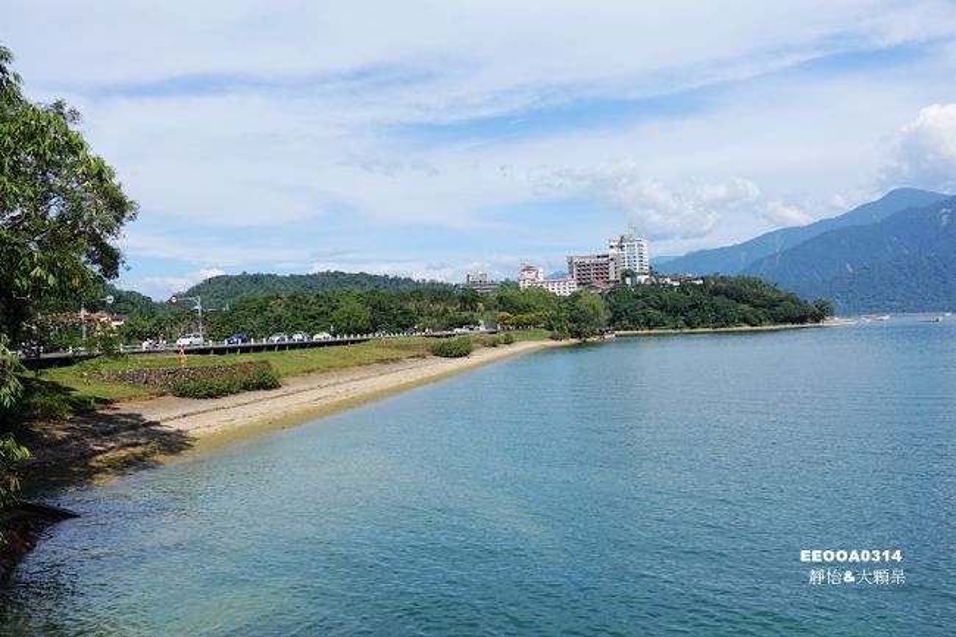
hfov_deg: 60.3
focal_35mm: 31
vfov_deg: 42.3
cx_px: 478
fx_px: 823
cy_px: 318
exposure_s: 1/160
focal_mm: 11.45
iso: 125
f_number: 4
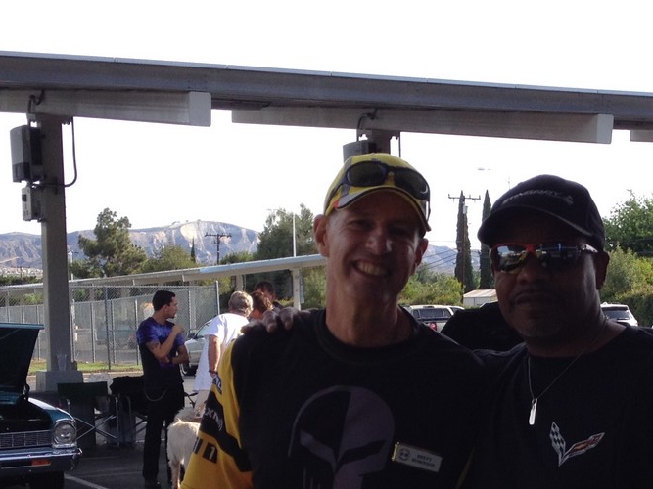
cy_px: 486
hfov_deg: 22.9
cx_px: 552
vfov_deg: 17.2
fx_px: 1584
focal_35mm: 84
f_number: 2.4
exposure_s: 1/627
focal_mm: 4.28
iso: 50
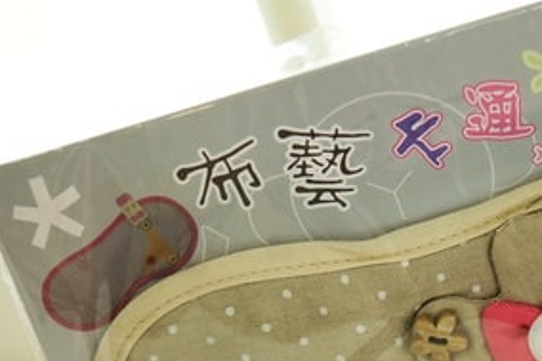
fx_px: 1777
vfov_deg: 11.6
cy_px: 270
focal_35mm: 118
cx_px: 450
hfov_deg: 17.2
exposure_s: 1/60
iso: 200
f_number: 1.8
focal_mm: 35
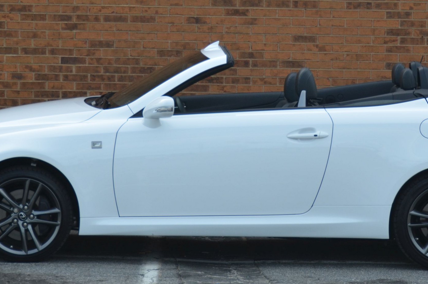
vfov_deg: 5.6
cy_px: 63
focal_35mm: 242
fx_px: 2871
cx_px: 246
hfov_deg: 8.5
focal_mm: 90
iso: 450
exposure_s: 1/1000
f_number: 5.3
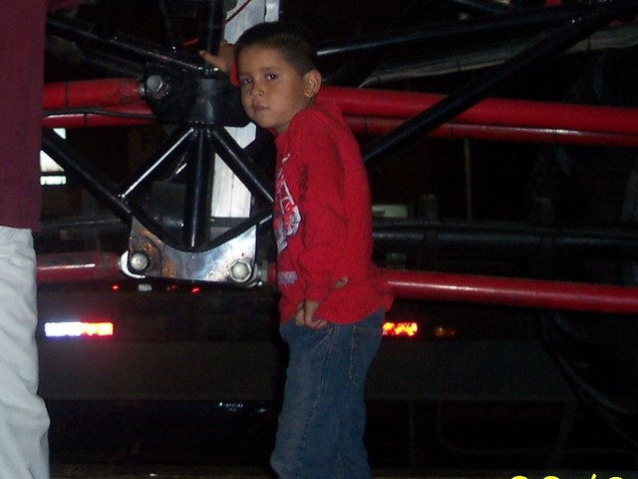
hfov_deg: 49.0
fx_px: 700
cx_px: 319
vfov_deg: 37.7
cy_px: 240
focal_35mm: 38
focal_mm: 8
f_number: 2.8
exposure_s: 1/30
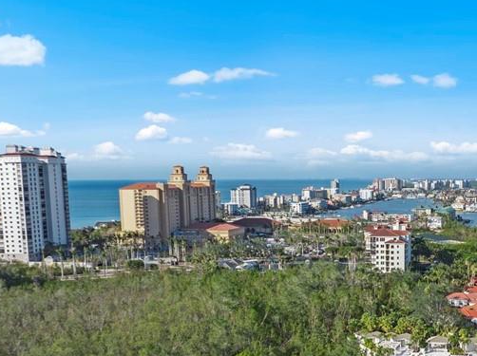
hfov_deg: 37.1
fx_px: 674
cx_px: 403
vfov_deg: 29.0
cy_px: 280
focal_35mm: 49
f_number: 2.8
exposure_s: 1/3200
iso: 120
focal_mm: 12.29
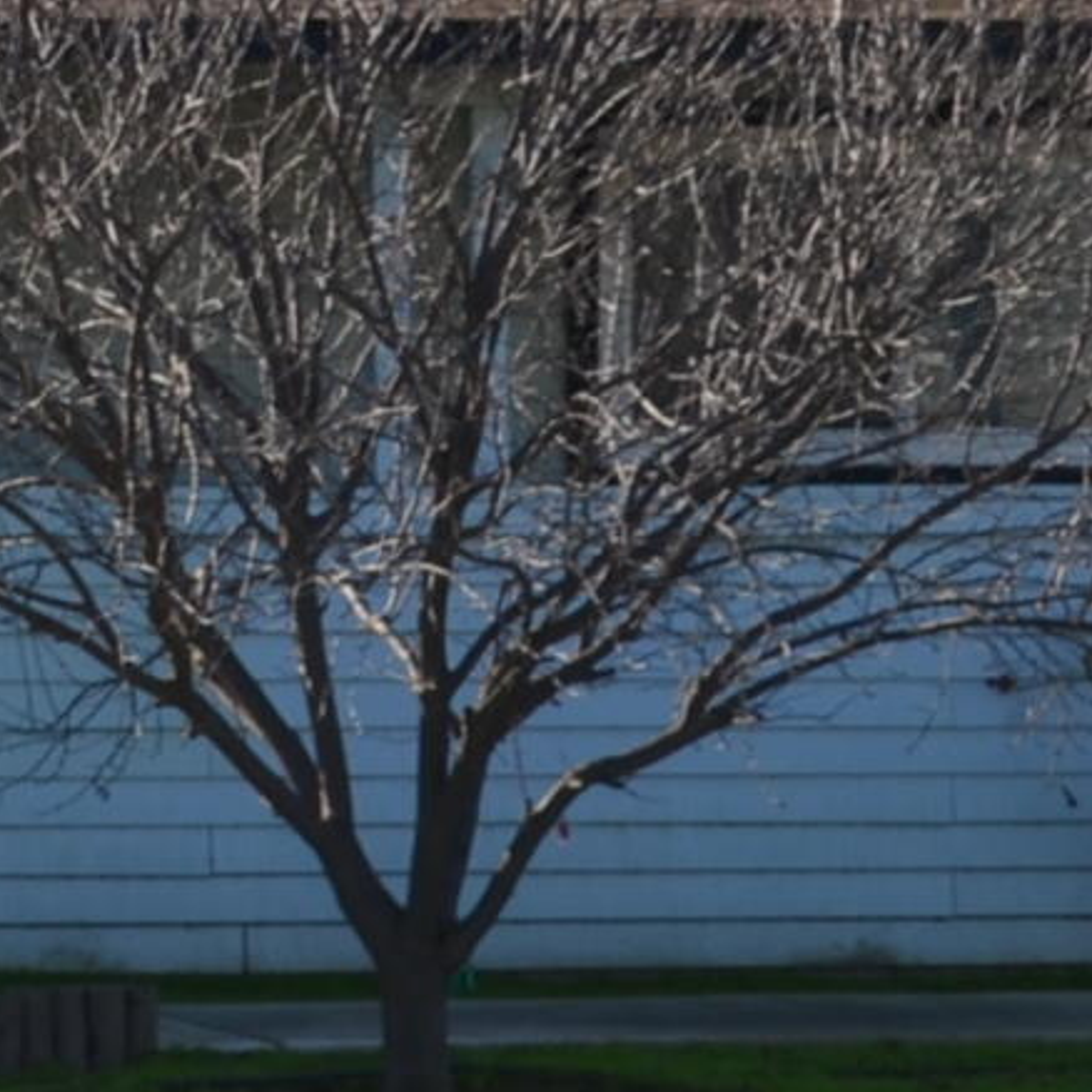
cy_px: 241
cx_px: -1466
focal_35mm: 209
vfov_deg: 8.4
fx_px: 7459
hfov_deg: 7.8
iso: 100
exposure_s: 1/250
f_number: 8
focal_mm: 24
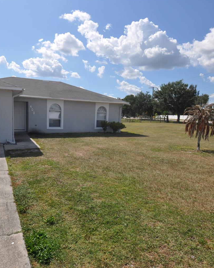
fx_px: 174
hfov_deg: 62.3
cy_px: 136
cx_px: 81
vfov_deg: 75.0
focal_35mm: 22
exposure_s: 1/400
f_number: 10
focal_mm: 10
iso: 200
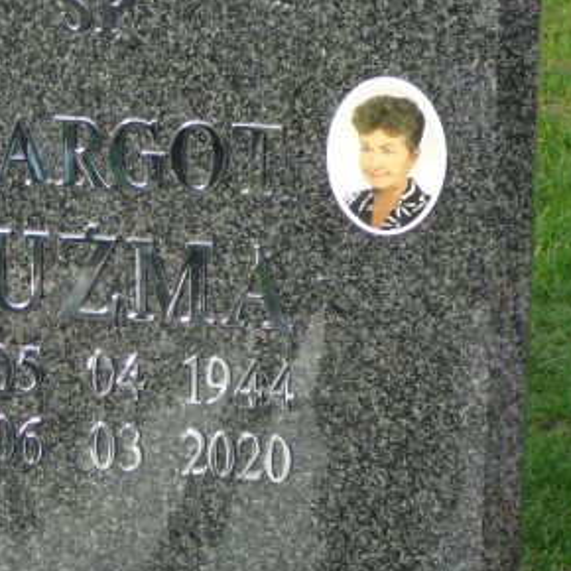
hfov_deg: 13.6
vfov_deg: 13.7
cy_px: 280
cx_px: 59
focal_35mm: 127
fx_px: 2370
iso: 80
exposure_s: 1/125
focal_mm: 9.7
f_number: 3.6
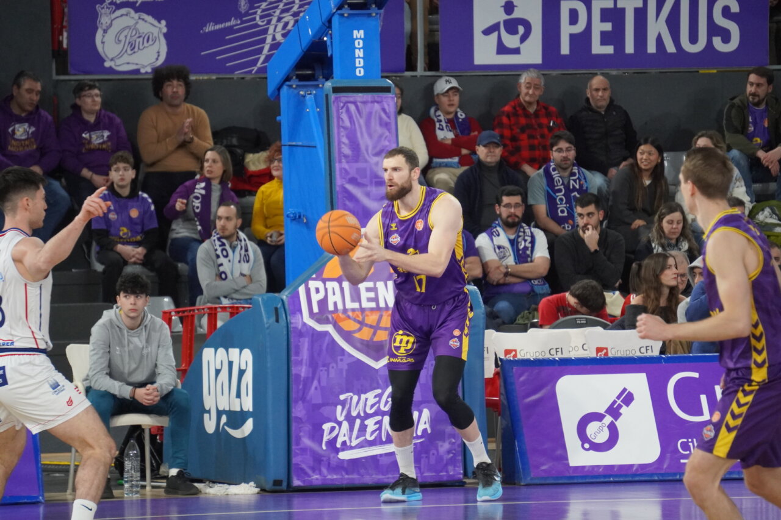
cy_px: 260
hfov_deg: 6.5
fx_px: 6832
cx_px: 390
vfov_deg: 4.4
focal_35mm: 315
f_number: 6.3
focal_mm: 210
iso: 2500
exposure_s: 1/400
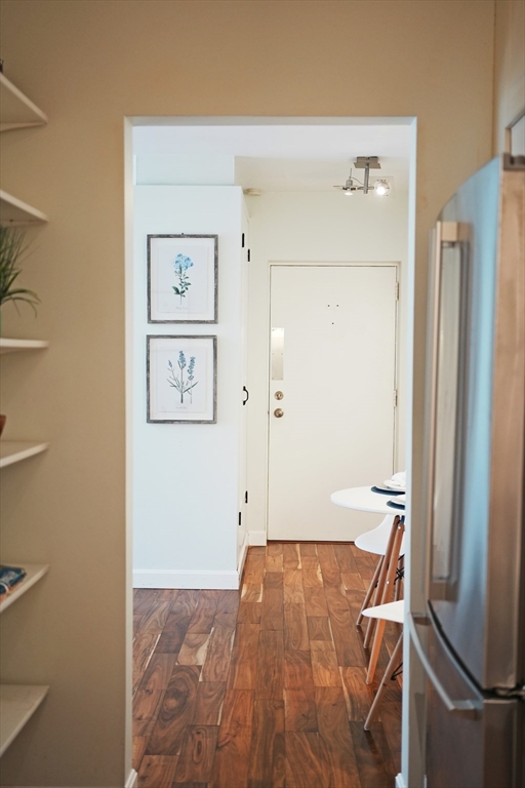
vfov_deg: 48.5
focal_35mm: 40
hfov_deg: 33.4
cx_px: 262
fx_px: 875
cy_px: 394
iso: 800
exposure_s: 1/125
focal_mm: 40
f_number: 2.5
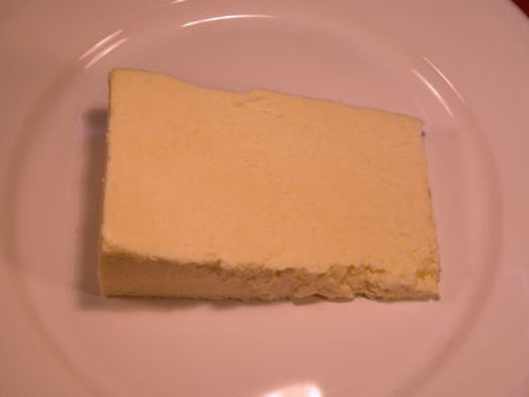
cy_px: 198
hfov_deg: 17.0
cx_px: 264
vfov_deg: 12.8
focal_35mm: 116
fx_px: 1773
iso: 100
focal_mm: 29.5
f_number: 3.7
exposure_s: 1/117
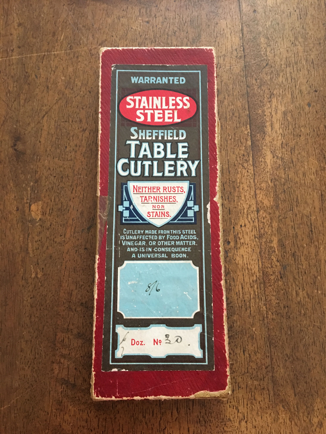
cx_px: 163
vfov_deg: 61.7
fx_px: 364
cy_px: 217
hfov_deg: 48.2
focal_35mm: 29
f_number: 2.2
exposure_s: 1/20
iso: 200
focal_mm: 4.15
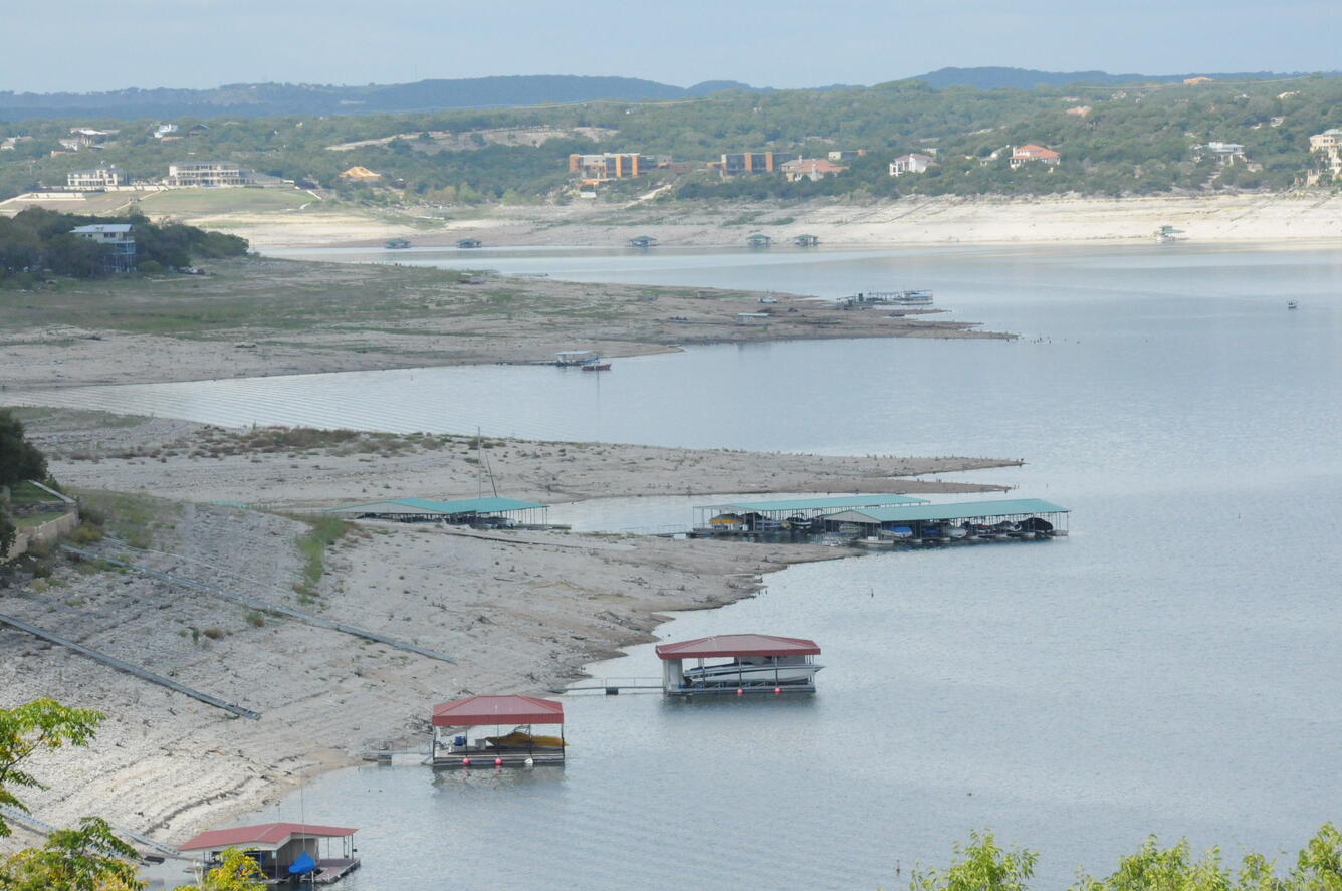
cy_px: 446
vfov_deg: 7.0
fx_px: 7259
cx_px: 671
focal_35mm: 195
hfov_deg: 10.6
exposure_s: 1/1250
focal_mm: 130
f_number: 18
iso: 2500
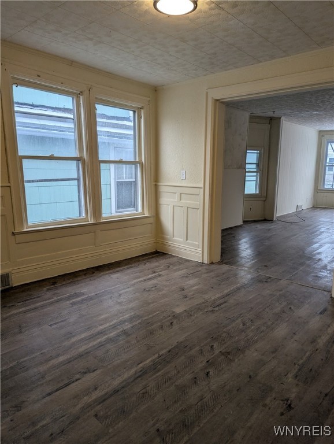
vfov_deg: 71.5
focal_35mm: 24
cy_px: 222
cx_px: 167
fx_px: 308
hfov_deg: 56.9
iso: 54
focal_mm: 6.81
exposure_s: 1/120
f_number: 1.85
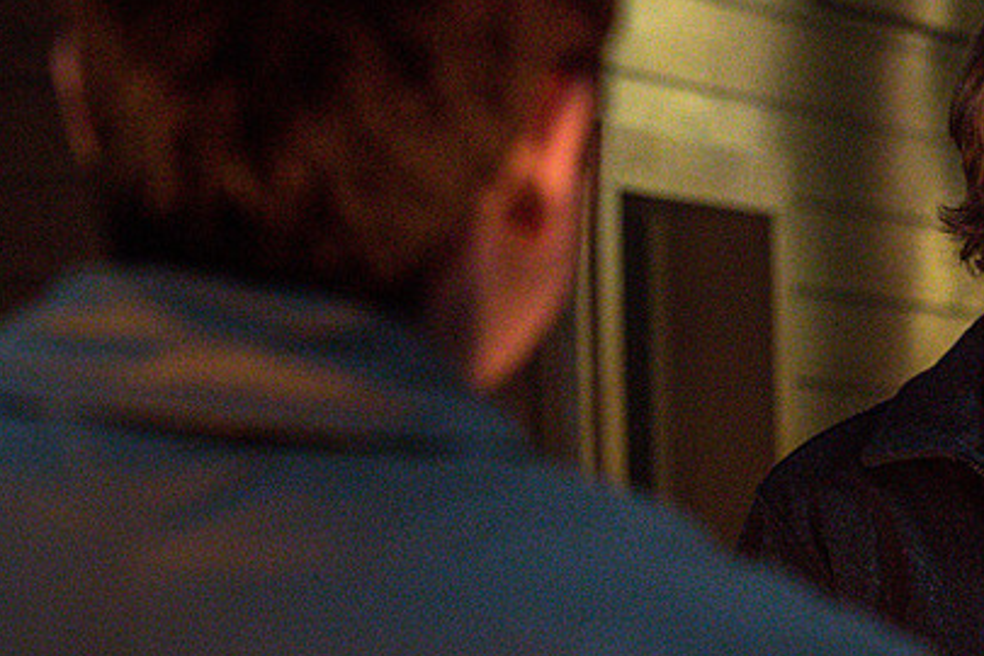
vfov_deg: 5.2
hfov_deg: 7.7
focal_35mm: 266
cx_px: 846
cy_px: 311
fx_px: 7270
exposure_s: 1/100
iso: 16000
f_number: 6.3
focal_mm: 138
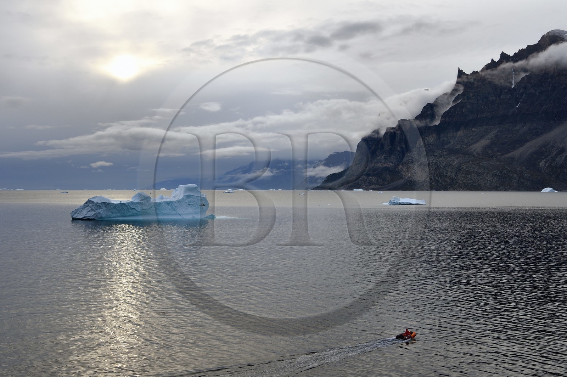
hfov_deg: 39.6
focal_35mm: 50
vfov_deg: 26.9
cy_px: 188
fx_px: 787
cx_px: 284
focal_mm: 50
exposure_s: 1/250
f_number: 10
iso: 400
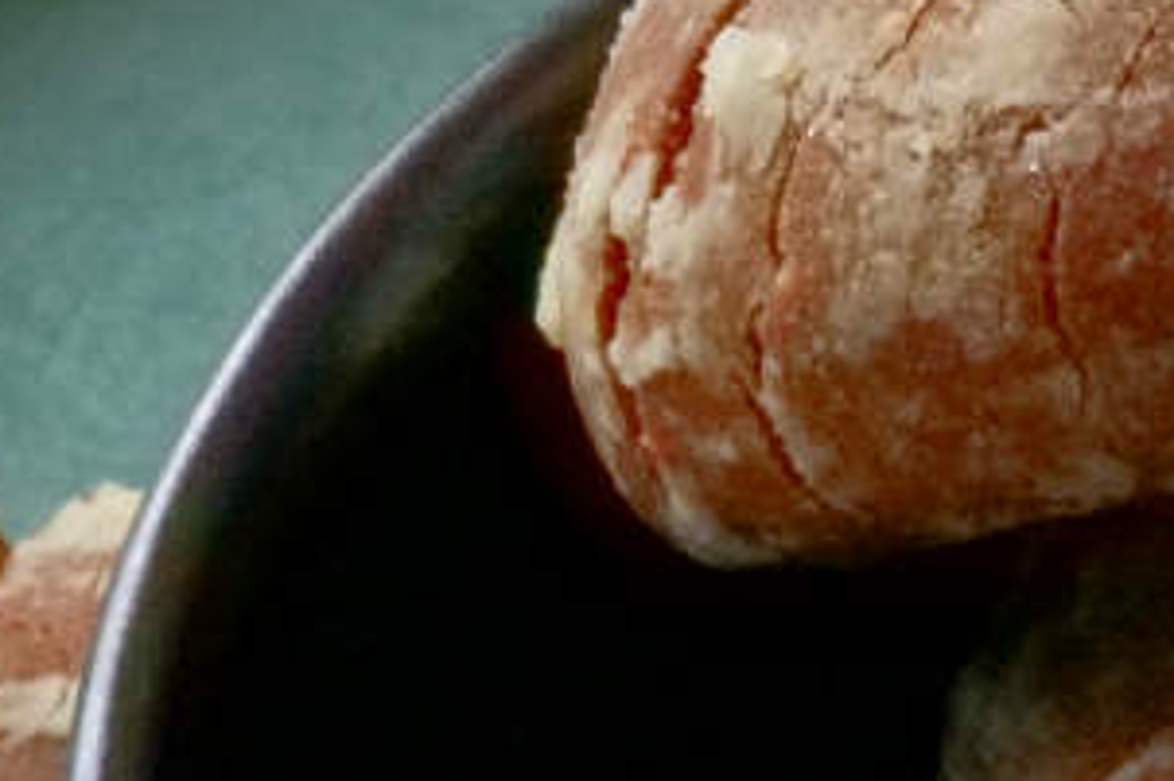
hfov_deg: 7.1
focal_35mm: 286
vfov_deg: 4.7
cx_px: 1870
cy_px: 1410
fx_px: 9321
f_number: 22
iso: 6400
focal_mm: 45
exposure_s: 1/60
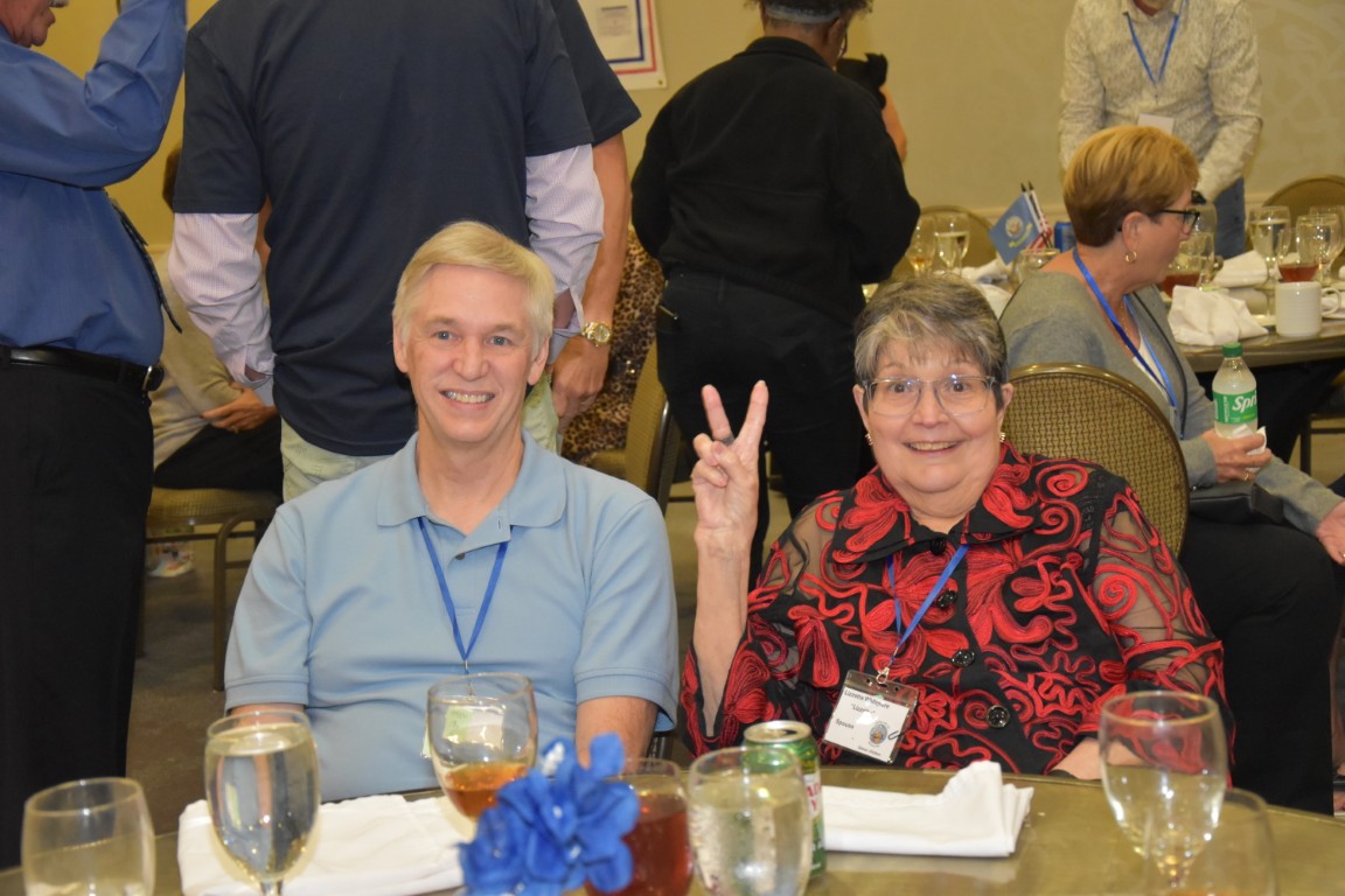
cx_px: 672
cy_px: 448
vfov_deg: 21.6
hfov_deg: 31.9
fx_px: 2354
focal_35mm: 63
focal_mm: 42
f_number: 4.8
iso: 2800
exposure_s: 1/60
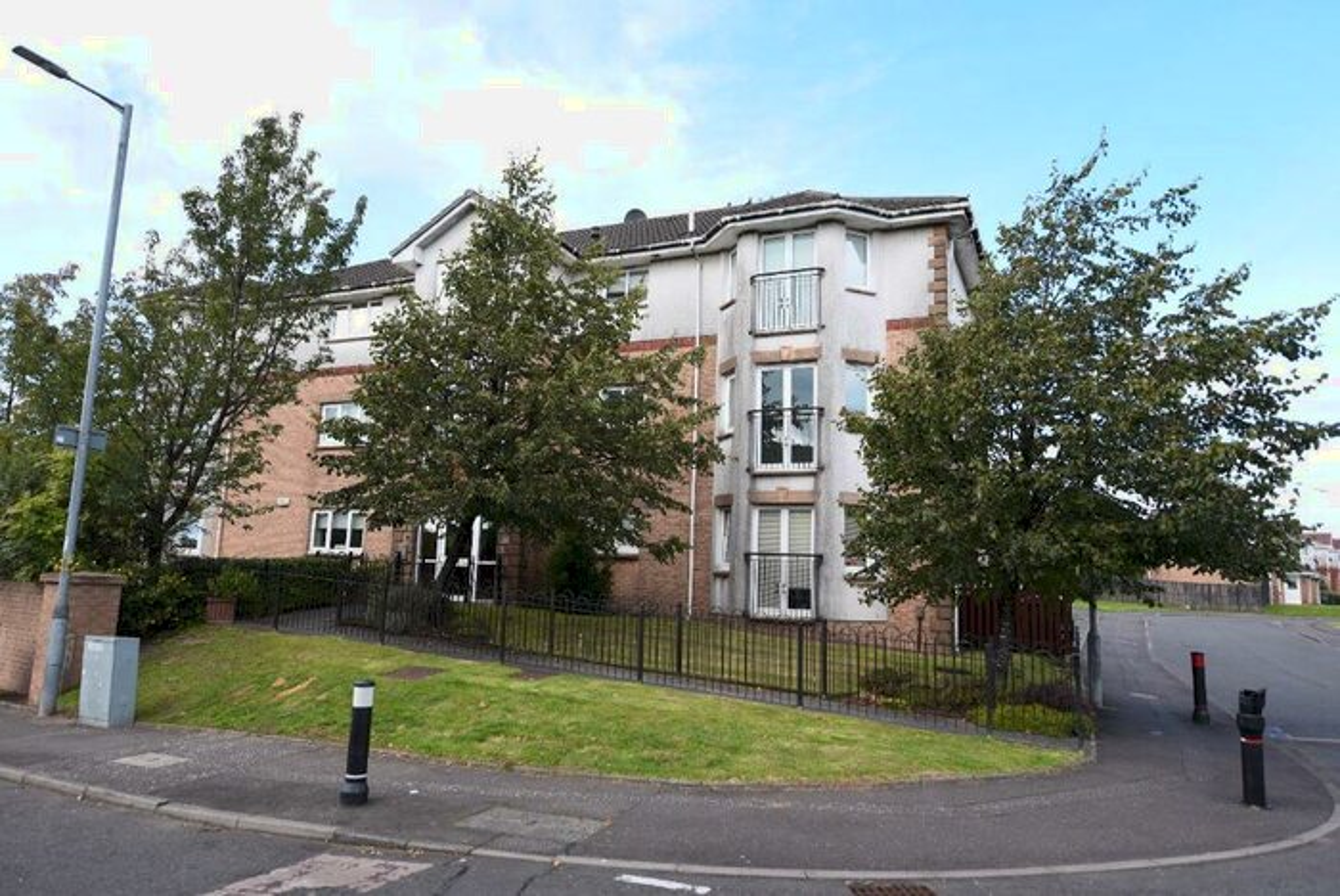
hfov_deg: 73.7
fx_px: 894
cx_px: 670
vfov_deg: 53.2
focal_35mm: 24
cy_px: 448
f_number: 3.5
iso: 100
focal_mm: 24
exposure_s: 1/320
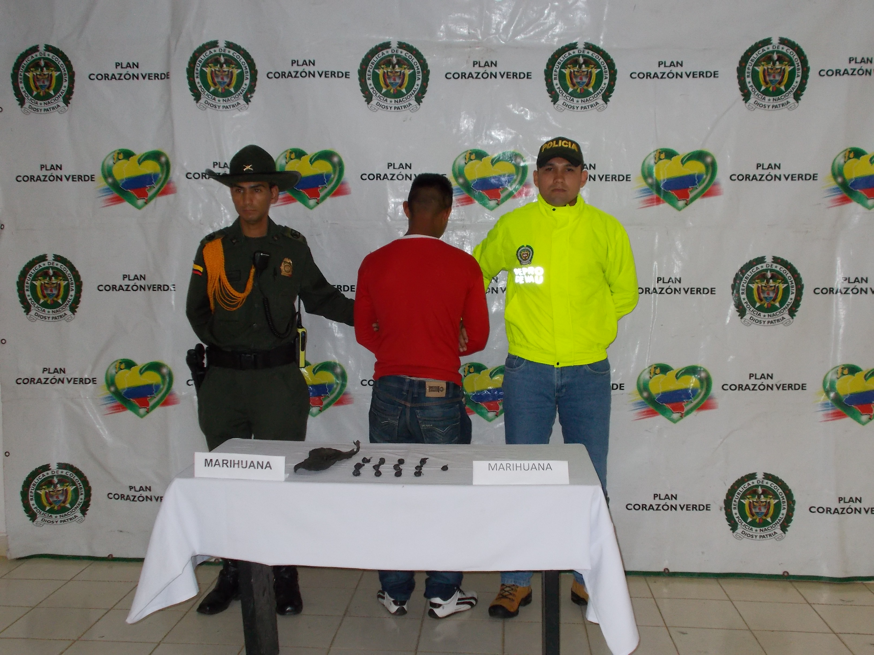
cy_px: 328
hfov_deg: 47.9
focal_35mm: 39
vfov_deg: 36.8
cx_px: 437
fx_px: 985
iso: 280
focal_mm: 6.9
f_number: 3.9
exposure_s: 1/30
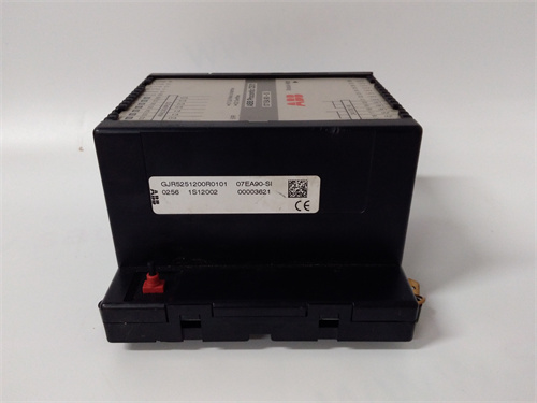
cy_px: 202
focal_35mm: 27
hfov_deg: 65.3
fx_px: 419
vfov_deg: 51.4
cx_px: 268
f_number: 2
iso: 419
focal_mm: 3.79
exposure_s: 1/33
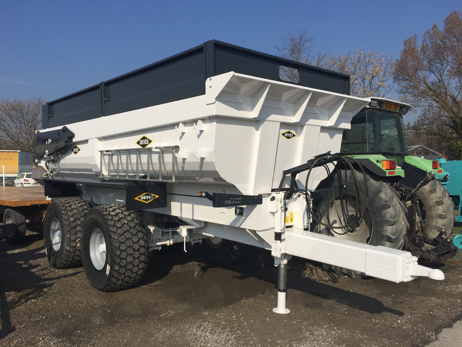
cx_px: 231
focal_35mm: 29
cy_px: 174
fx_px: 387
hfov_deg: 61.7
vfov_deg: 48.2
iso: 32
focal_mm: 4.15
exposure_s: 1/4405
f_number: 2.2
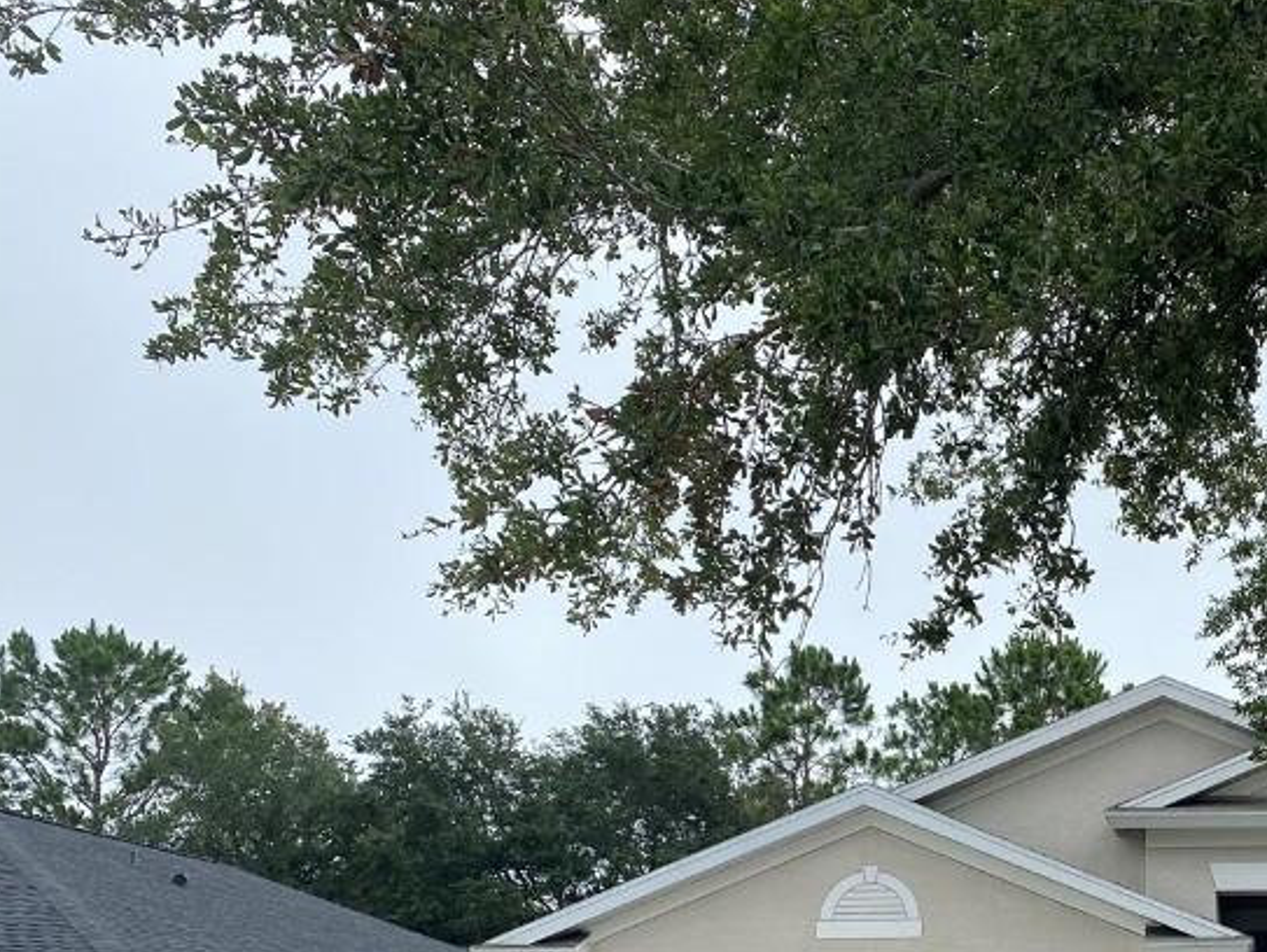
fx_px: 1795
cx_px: 1176
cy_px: 842
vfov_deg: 28.6
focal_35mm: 49
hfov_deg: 36.1
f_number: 1.8
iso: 32
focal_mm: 4.25
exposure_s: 1/1754
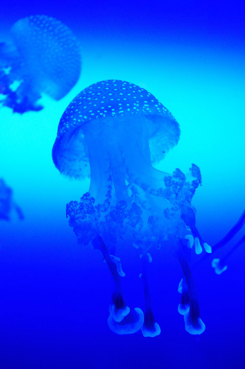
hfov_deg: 30.8
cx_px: 122
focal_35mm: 44
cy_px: 184
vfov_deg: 45.0
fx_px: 445
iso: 2500
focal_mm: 29
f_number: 6.3
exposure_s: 1/160
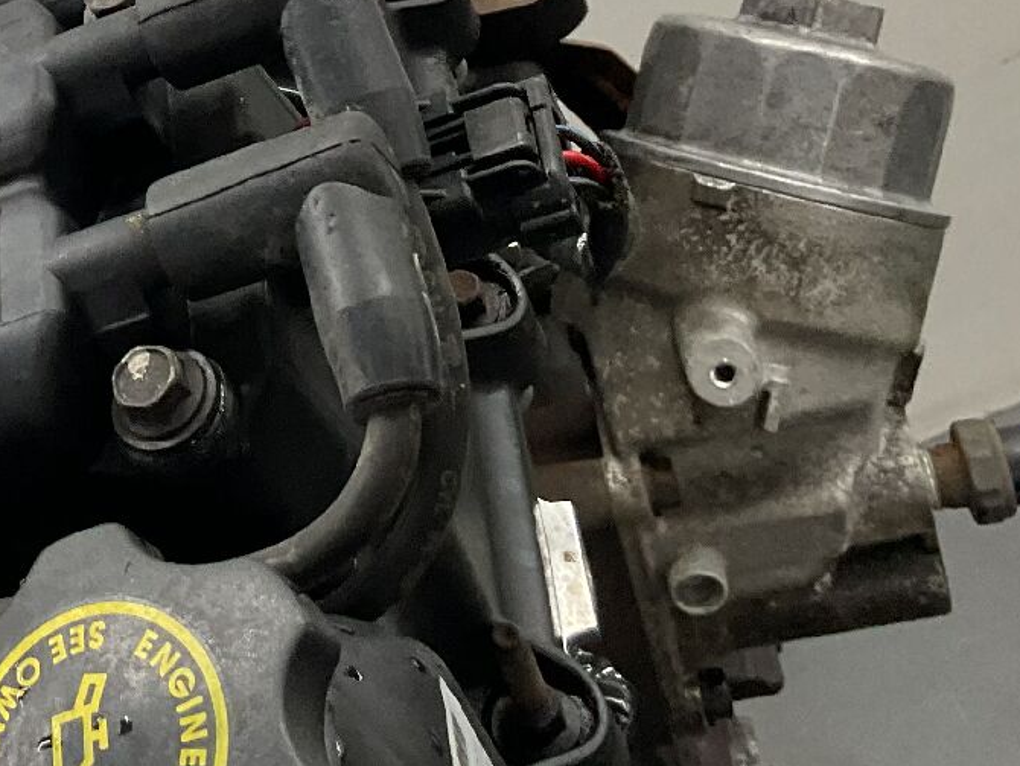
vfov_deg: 17.4
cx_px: -127
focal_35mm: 83
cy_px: -10
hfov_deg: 22.1
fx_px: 2447
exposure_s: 1/100
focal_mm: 3
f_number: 1.8
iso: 40
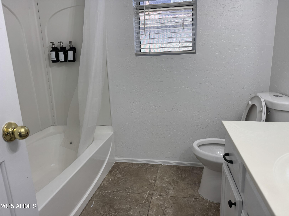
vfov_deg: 56.8
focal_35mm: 24
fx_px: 200
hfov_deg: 71.6
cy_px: 108
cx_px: 144
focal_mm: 6.76
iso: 64
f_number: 1.78
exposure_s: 1/120
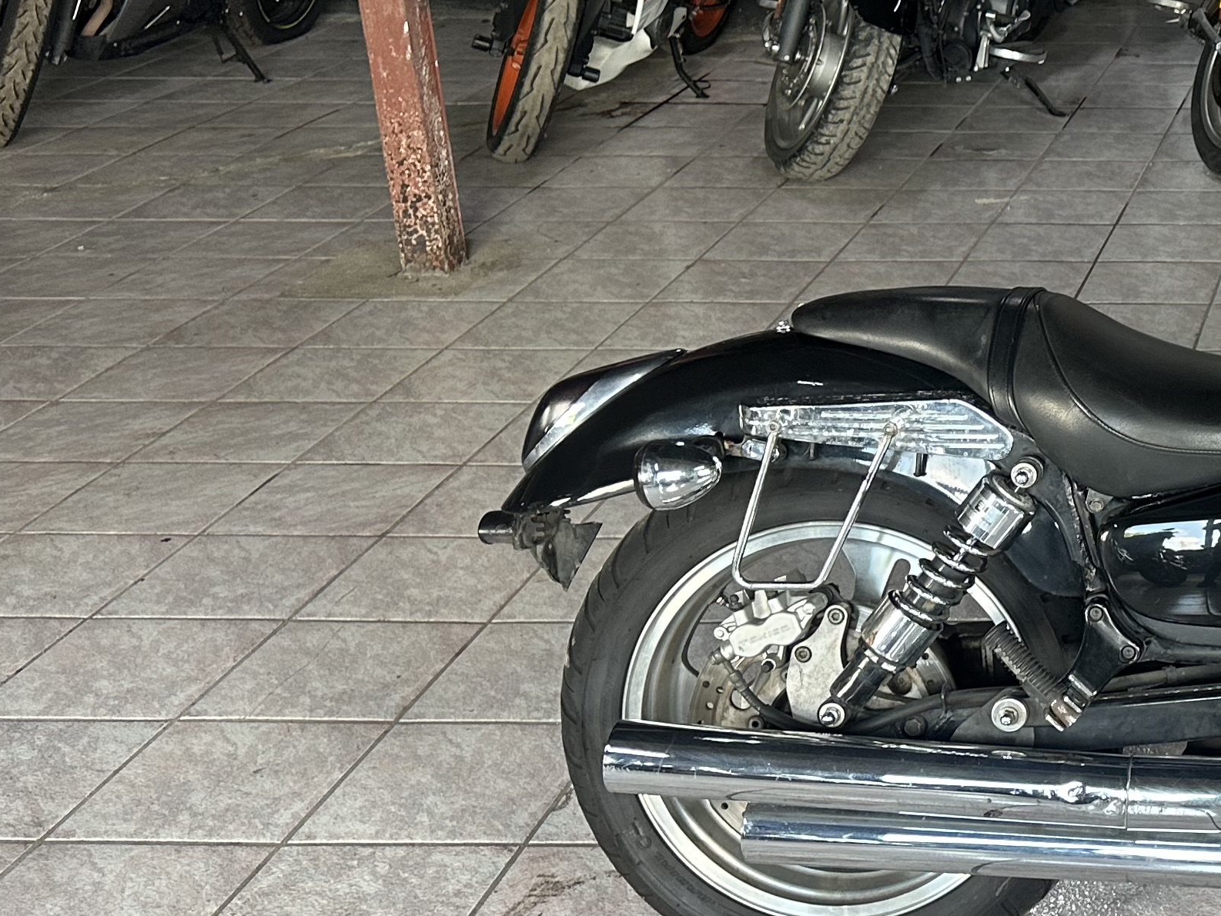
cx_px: 1438
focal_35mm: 61
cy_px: 328
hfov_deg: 28.0
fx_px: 2152
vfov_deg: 24.0
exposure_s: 1/60
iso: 160
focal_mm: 6.86
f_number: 1.78
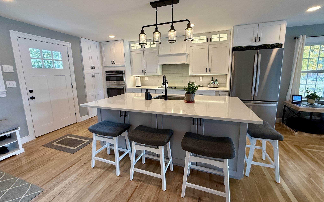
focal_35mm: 15
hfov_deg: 101.5
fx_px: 132
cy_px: 94
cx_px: 163
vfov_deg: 74.7
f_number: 2.2
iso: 250
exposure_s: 1/120
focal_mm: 2.22
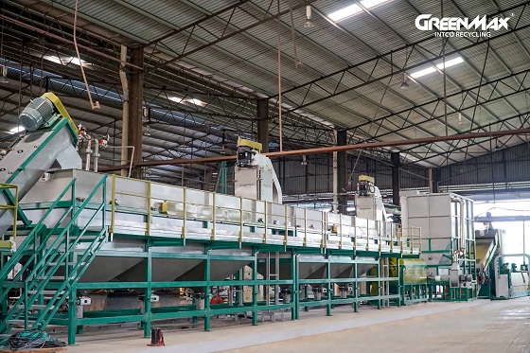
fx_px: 633
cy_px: 176
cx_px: 265
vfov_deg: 31.2
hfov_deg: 45.4
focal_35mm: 43
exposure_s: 1/160
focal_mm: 29
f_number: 4
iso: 1250
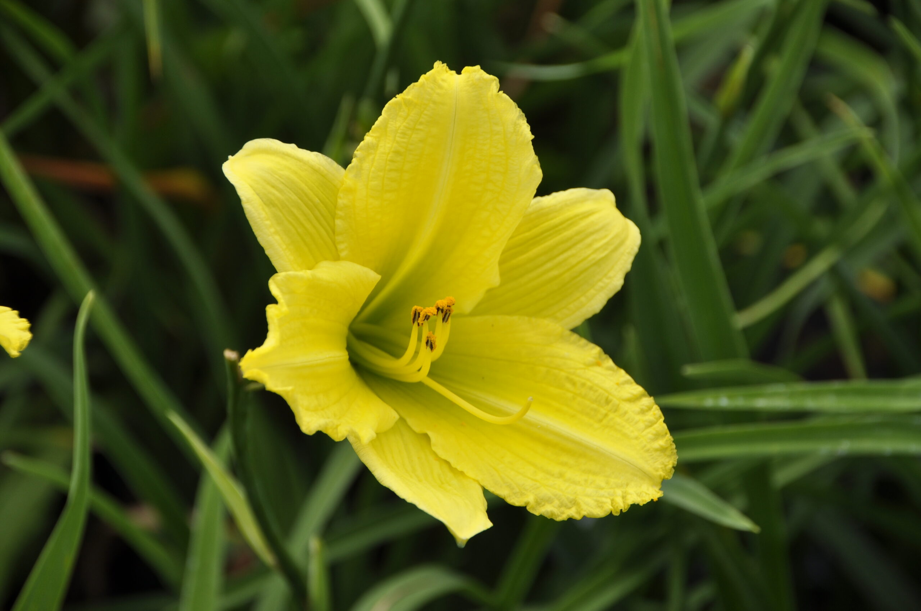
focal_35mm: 129
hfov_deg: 15.9
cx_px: 460
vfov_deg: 10.6
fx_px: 3296
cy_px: 306
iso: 200
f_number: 9
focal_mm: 86
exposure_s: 1/320
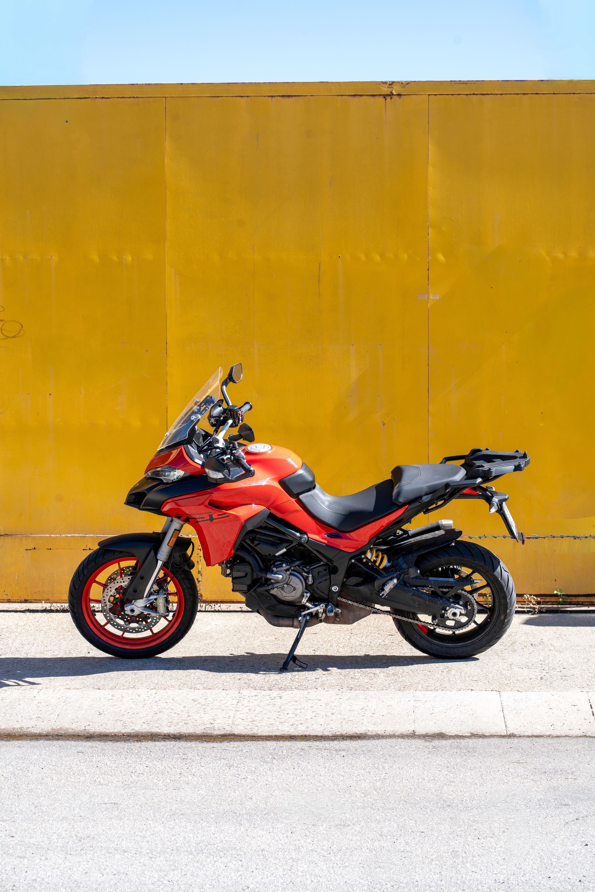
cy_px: 446
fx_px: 2107
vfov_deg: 23.9
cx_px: 298
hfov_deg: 16.1
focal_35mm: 85
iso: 100
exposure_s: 1/200
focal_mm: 85
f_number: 9
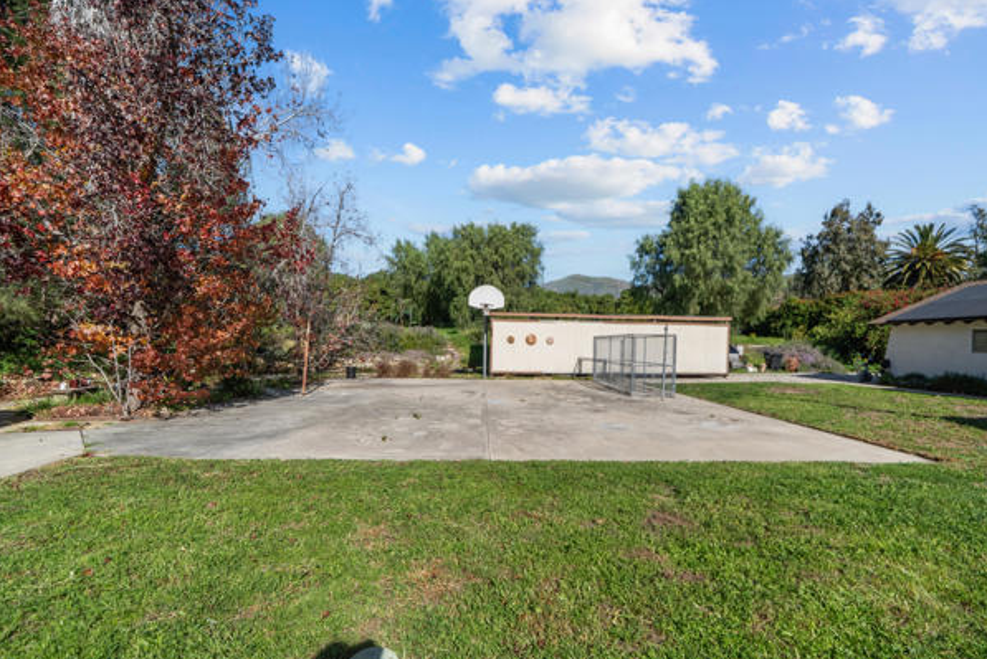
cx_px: 488
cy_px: 349
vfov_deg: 77.3
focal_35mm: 15
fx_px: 412
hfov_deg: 100.3
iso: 100
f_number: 9
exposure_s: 1/125
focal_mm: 14
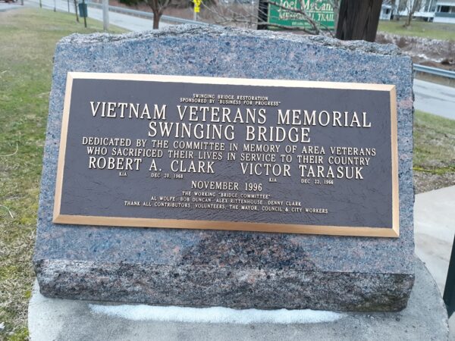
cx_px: 228
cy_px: 170
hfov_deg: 63.4
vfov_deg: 49.7
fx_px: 368
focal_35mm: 28
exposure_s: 1/120
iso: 64
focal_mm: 3.7
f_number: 1.7
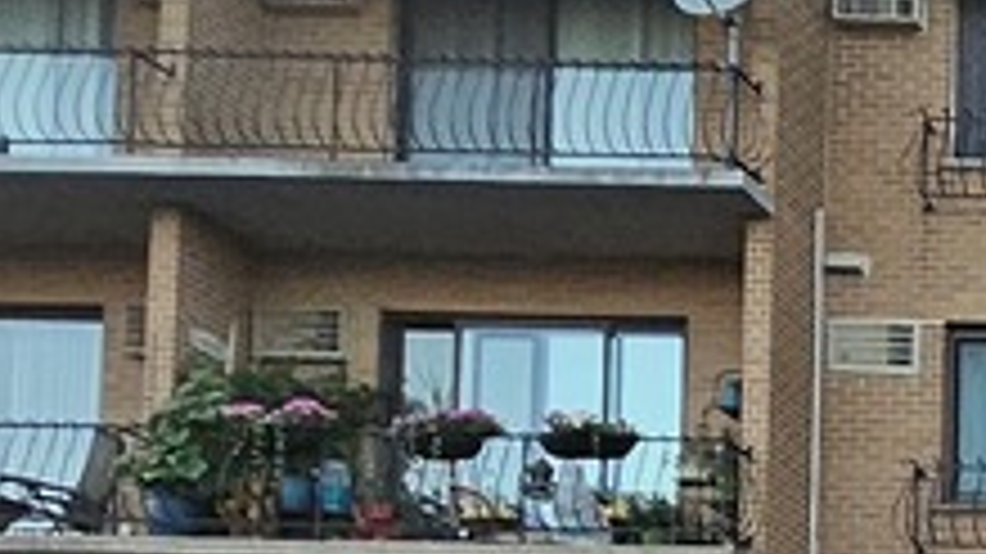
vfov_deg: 11.6
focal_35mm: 93
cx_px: 2085
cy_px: 1113
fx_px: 2431
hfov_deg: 16.3
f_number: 2.2
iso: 50
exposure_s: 1/120
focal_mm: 1.74
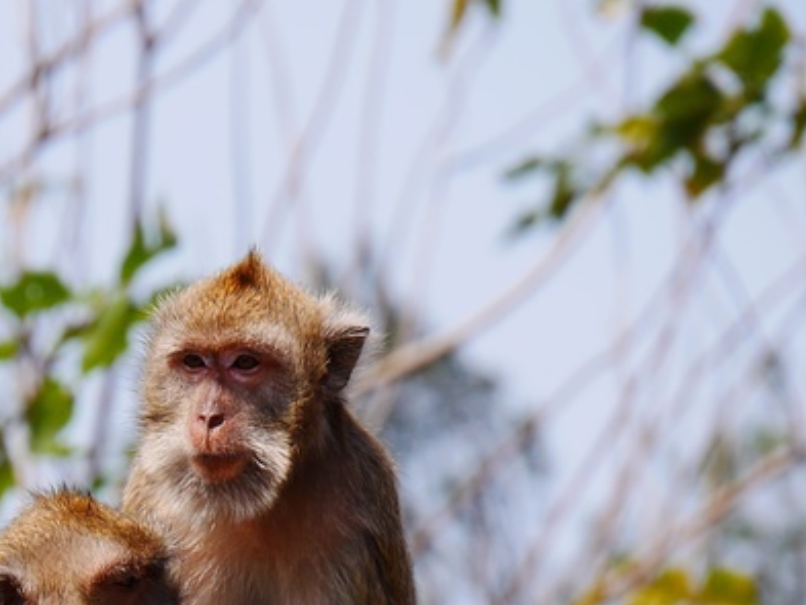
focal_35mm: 729
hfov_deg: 2.7
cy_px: 731
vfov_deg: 2.0
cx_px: -45
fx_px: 16979
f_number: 6.3
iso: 200
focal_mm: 140
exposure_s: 1/500
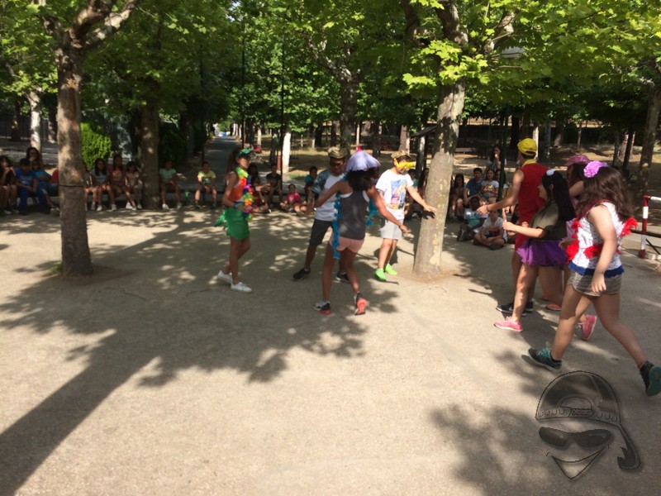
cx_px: 330
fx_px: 554
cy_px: 248
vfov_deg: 48.2
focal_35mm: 29
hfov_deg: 61.7
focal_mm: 4.15
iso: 32
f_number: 2.2
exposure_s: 1/1368
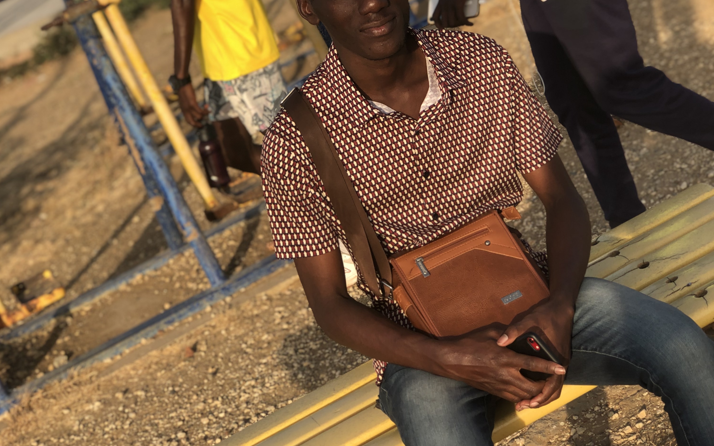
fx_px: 1576
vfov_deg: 15.9
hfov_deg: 25.5
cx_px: 357
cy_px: 27
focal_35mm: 81
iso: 20
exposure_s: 1/345
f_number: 2.8
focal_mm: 6.6
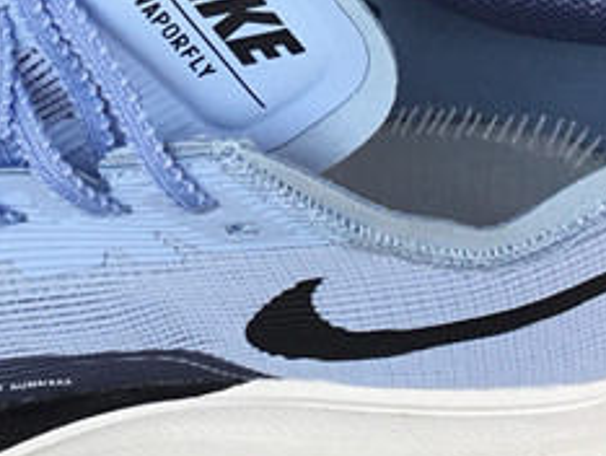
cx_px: 127
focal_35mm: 119
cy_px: -102
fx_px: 2085
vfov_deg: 12.2
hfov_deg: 16.4
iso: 25
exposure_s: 1/267
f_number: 2.4
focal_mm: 3.3
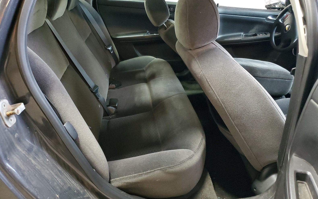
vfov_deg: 44.5
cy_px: 89
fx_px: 243
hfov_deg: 66.5
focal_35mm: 28
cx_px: 161
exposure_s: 1/60.2
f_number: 1.5
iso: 397
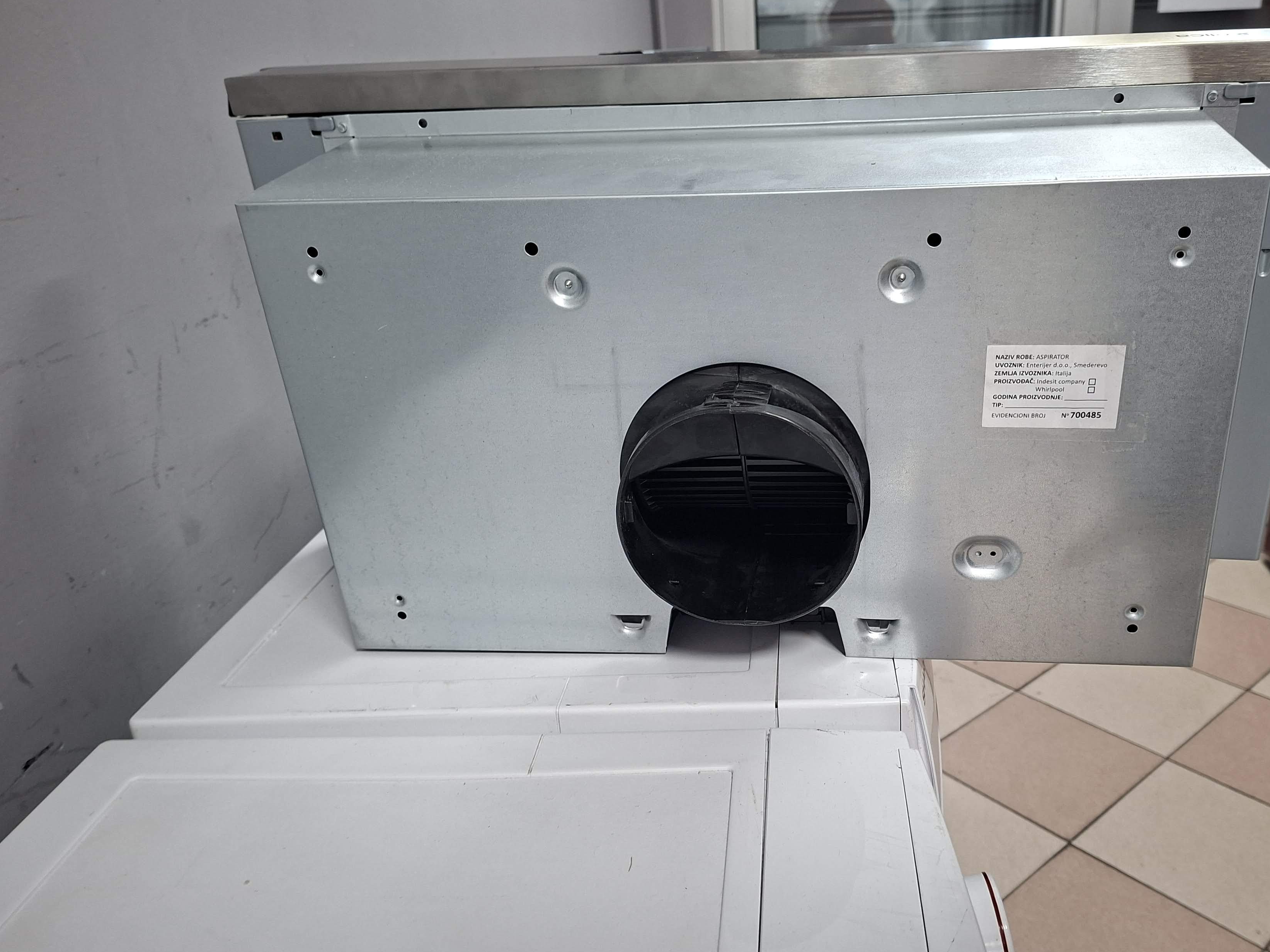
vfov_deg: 49.7
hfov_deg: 62.8
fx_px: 1027
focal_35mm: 28
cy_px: 477
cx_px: 766
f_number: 1.8
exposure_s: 1/33
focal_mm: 5.54
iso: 250
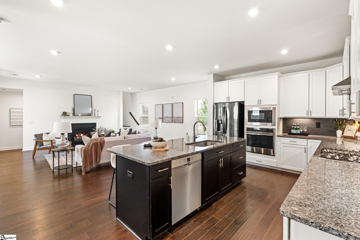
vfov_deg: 73.7
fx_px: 160
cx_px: 180
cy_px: 120
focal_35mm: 16
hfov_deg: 96.7
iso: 250
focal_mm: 16
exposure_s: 1/1.25
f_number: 8
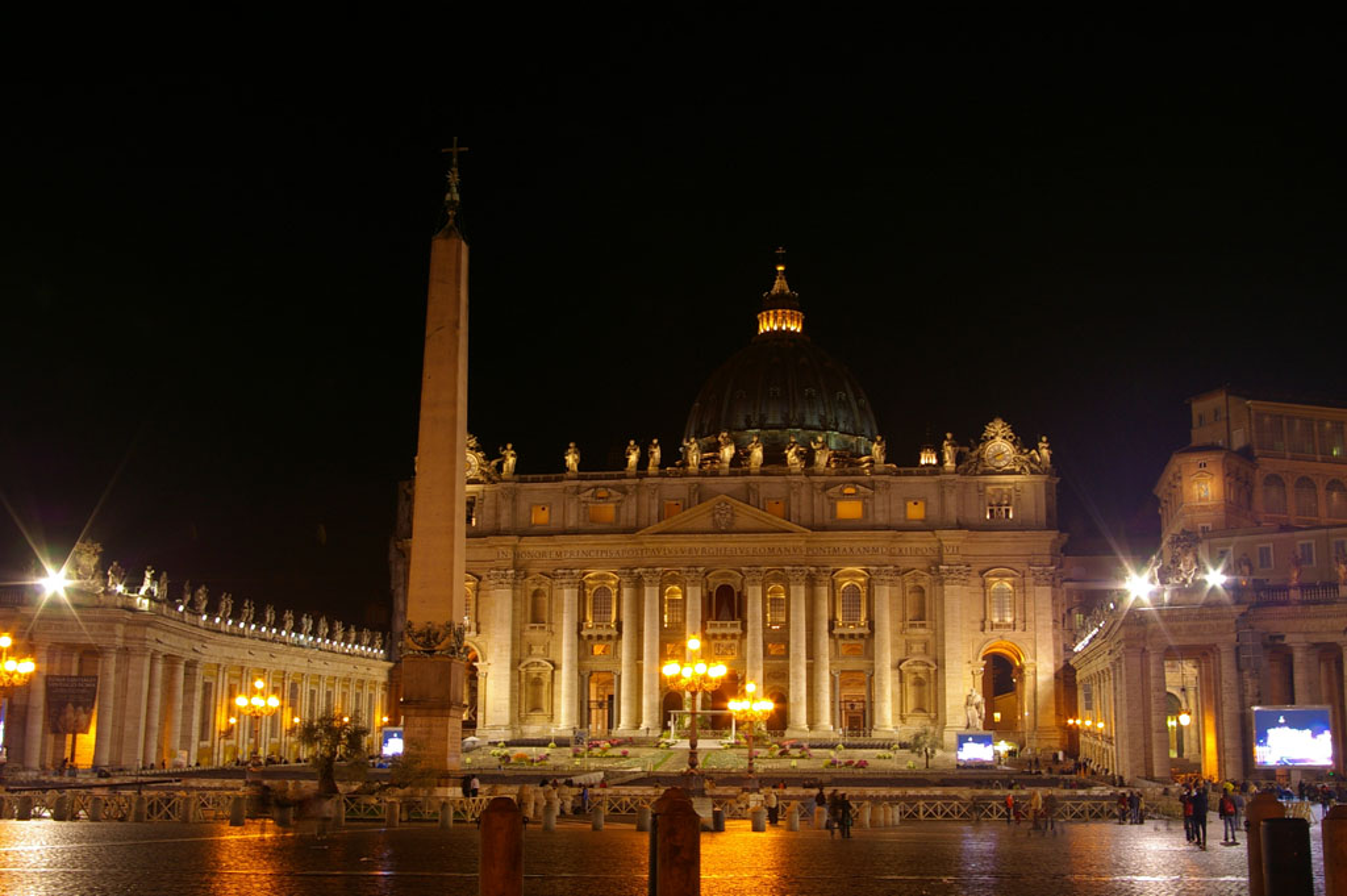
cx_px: 674
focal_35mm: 42
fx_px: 1570
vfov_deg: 31.8
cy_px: 448
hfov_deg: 46.4
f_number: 8
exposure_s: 1.5
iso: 200
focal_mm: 28
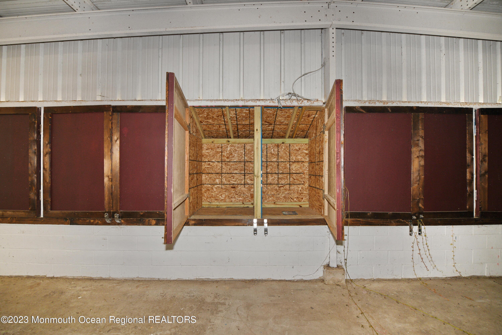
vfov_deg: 81.2
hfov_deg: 104.3
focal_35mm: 14
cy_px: 168
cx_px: 251
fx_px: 195
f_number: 6.3
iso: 500
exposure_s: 1/60
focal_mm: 14
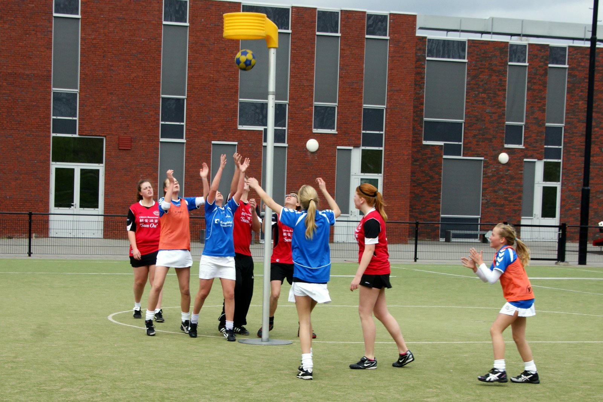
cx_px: 302
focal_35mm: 45
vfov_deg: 29.8
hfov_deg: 43.6
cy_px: 201
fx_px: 753
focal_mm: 30
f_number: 9
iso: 200
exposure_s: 1/250
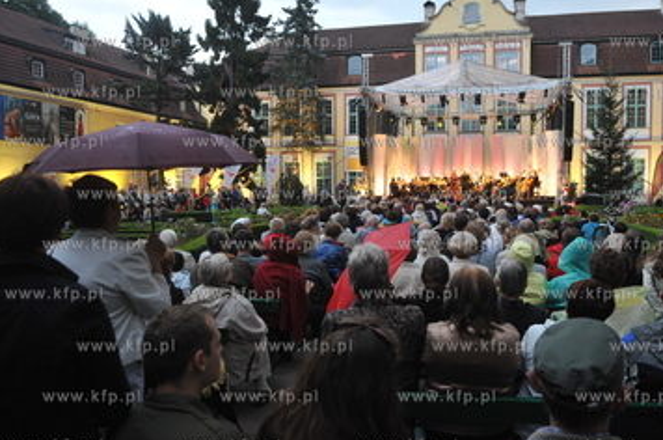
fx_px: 496
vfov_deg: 47.8
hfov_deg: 67.3
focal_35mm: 27
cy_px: 218
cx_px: 369
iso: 1600
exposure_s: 1/60
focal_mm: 24
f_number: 5.6
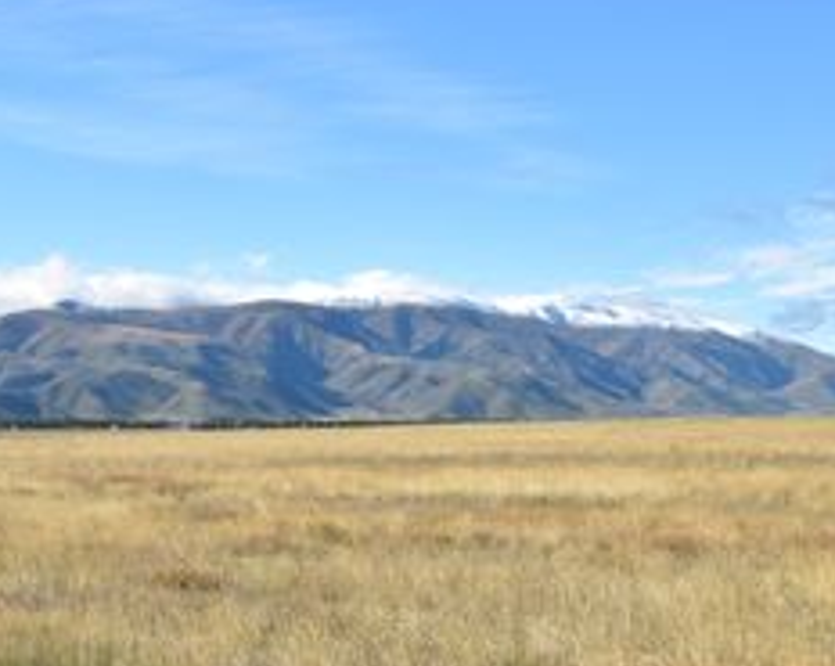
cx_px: 306
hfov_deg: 31.4
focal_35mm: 60
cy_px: 513
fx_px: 1480
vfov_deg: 25.0
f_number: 10
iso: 200
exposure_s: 1/400
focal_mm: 21
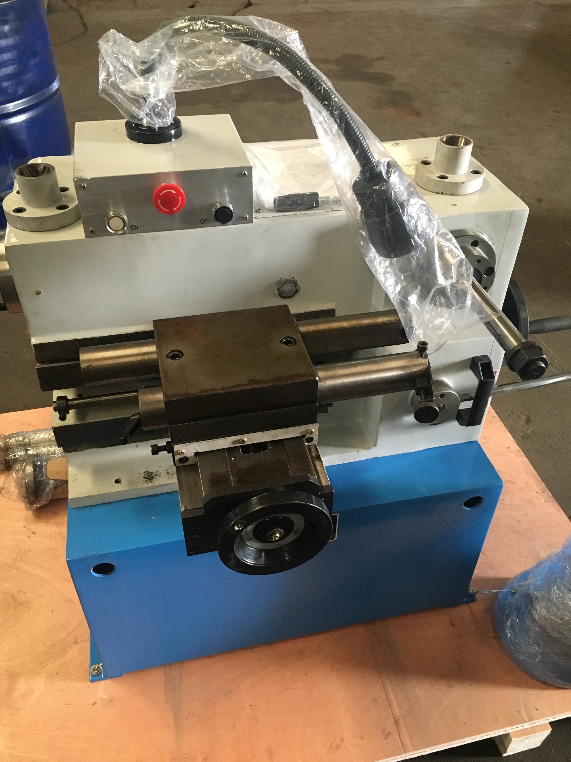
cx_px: 286
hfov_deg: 48.2
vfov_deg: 61.7
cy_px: 381
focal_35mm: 29
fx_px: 638
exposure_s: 1/17
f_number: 2.2
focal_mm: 4.15
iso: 200
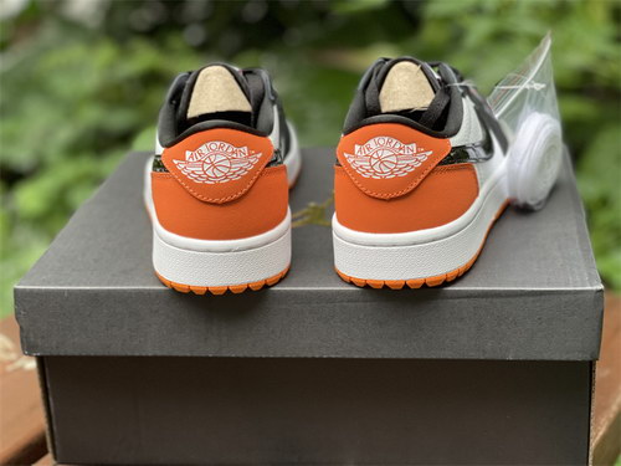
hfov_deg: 30.3
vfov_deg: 22.9
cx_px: 310
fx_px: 1148
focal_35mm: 64
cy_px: 233
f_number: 2.2
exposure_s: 1/72
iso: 250
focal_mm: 7.5
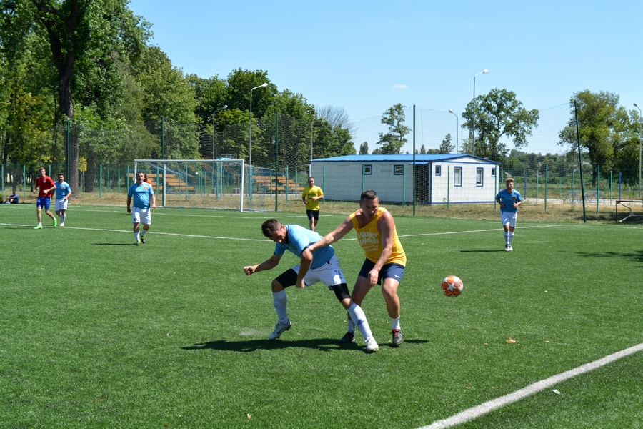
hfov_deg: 35.1
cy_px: 214
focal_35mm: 57
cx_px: 322
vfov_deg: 23.8
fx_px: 1018
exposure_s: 1/250
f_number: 8
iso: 125
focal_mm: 38
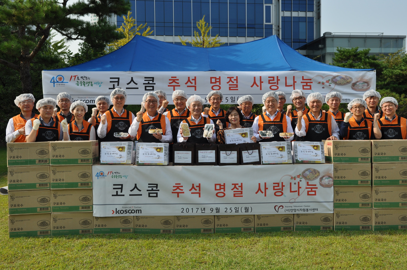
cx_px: 204
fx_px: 407
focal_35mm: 36
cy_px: 135
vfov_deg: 36.8
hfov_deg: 53.2
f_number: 9
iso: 200
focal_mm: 24
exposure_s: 1/320
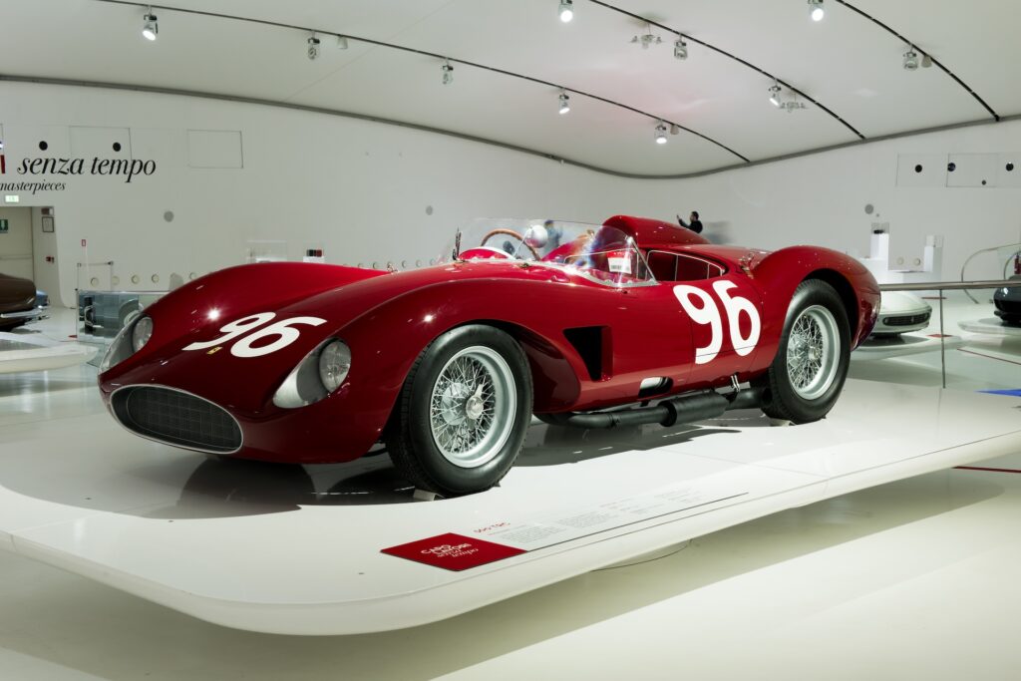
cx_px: 510
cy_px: 340
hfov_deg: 36.2
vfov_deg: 24.6
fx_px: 1560
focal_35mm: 55
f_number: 11
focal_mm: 55
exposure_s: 2
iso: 100
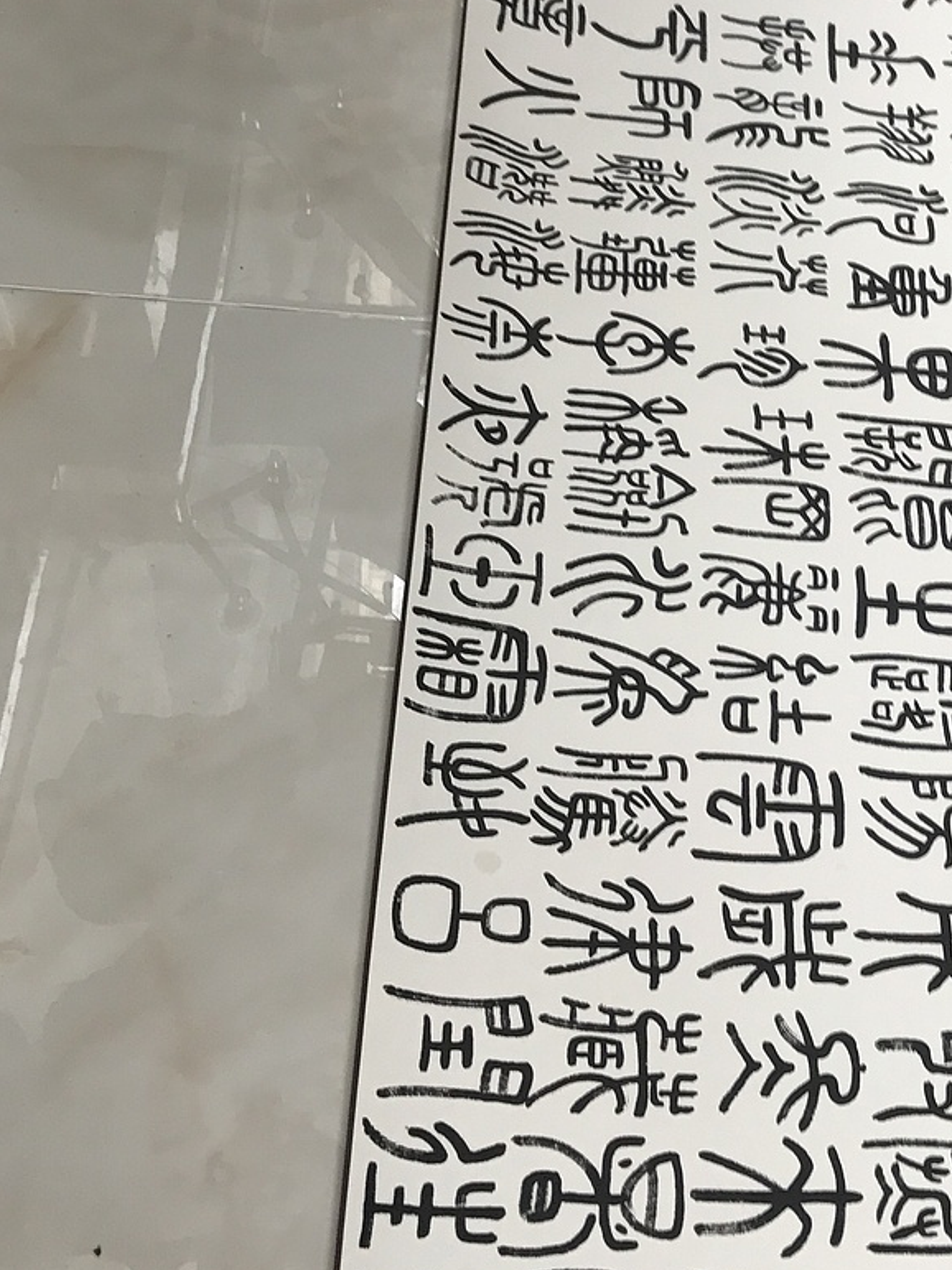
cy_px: 404
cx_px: 945
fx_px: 2274
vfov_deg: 30.9
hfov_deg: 22.7
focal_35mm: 62
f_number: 1.8
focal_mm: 3.99
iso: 25
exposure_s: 1/50
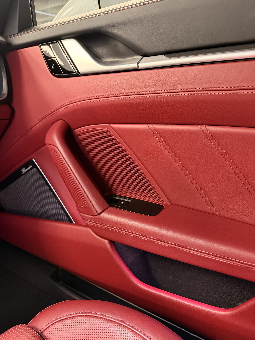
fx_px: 236
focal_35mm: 24
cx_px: 128
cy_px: 170
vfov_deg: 71.6
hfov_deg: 56.8
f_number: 1.78
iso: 800
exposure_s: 1/30
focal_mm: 6.76
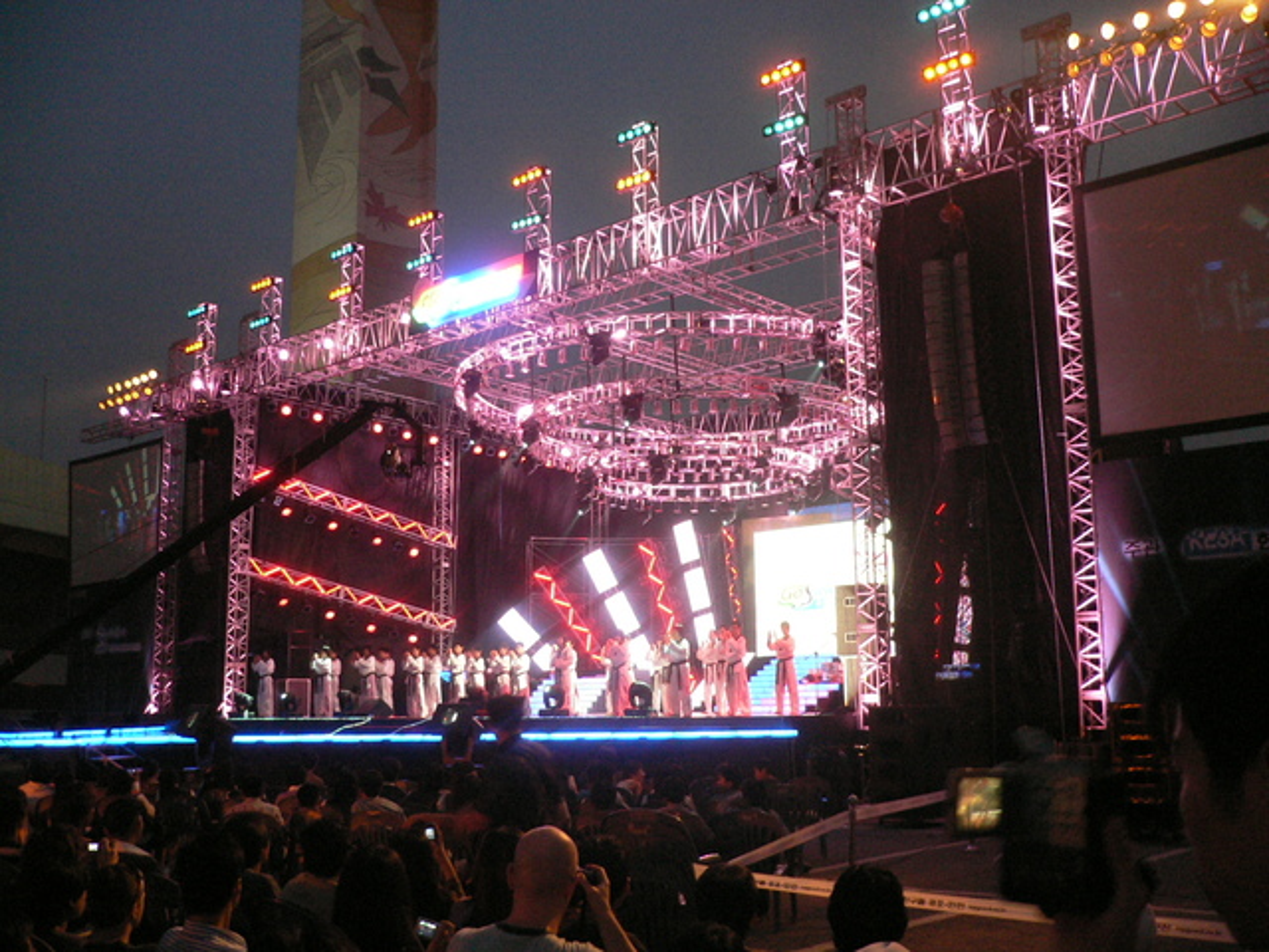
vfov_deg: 40.7
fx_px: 1283
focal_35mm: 35
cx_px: 634
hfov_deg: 52.6
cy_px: 476
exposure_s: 1/8
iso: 200
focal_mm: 5.8
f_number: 2.8
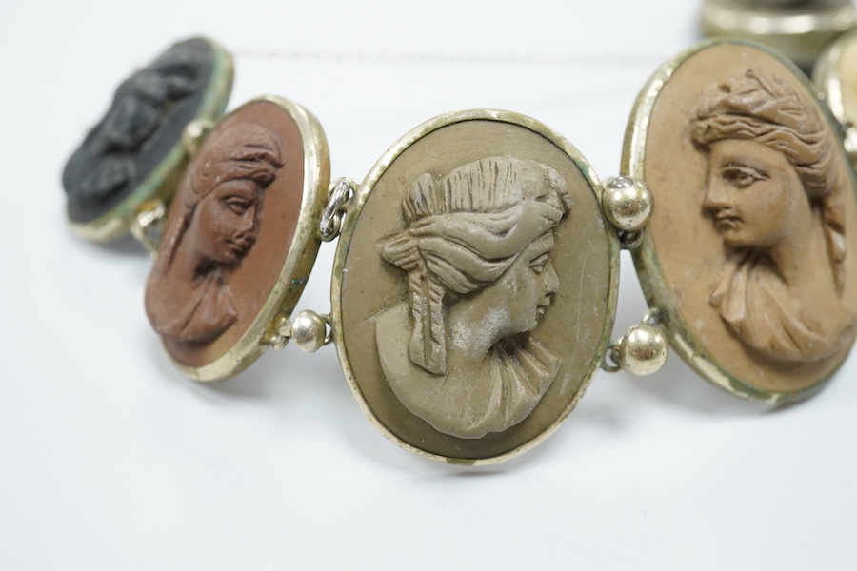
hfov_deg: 43.6
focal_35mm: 45
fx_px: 1071
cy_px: 286
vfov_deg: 29.9
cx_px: 428
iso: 2500
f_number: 13
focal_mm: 30
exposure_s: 1/80
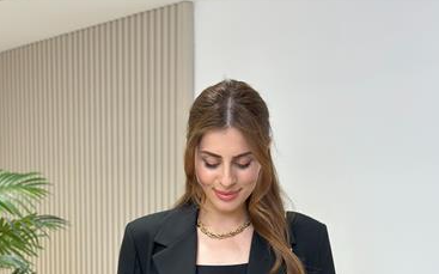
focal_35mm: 74
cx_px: 212
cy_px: 312
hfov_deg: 27.9
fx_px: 885
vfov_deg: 17.0
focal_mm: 6.86
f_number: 1.78
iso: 64
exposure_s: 1/100
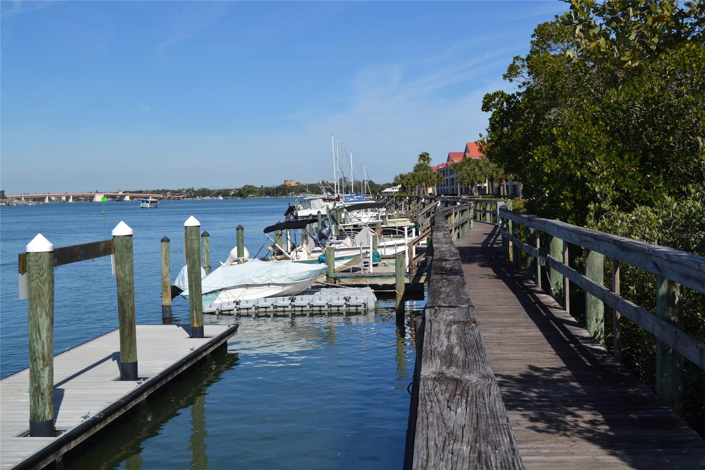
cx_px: 352
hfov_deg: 43.6
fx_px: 881
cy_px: 235
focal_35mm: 45
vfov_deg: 29.9
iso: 100
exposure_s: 1/320
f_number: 9
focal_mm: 30
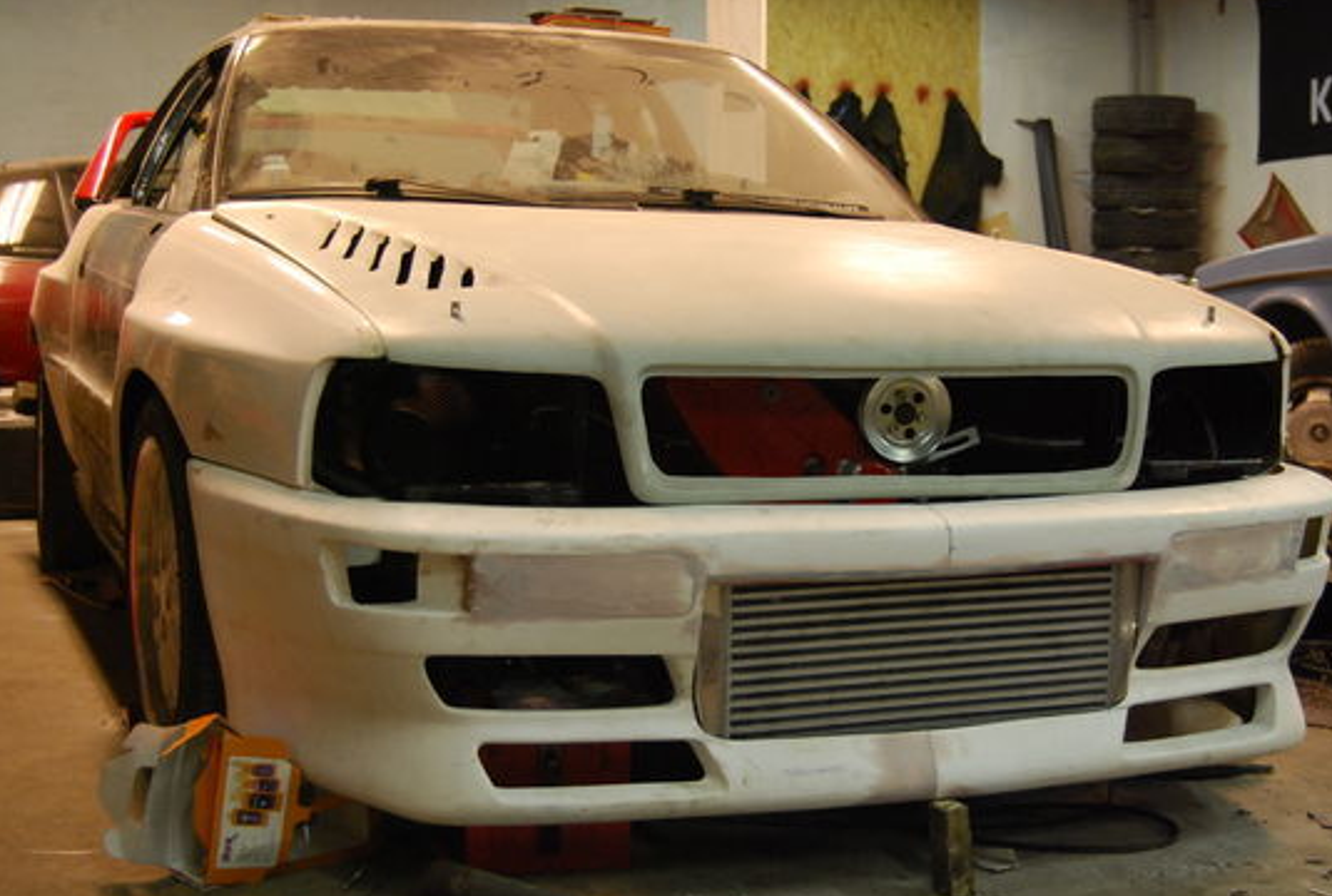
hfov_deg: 35.8
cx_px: 710
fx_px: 2063
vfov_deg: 24.5
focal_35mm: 56
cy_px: 428
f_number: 4.5
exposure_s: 1/30
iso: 720
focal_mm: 31
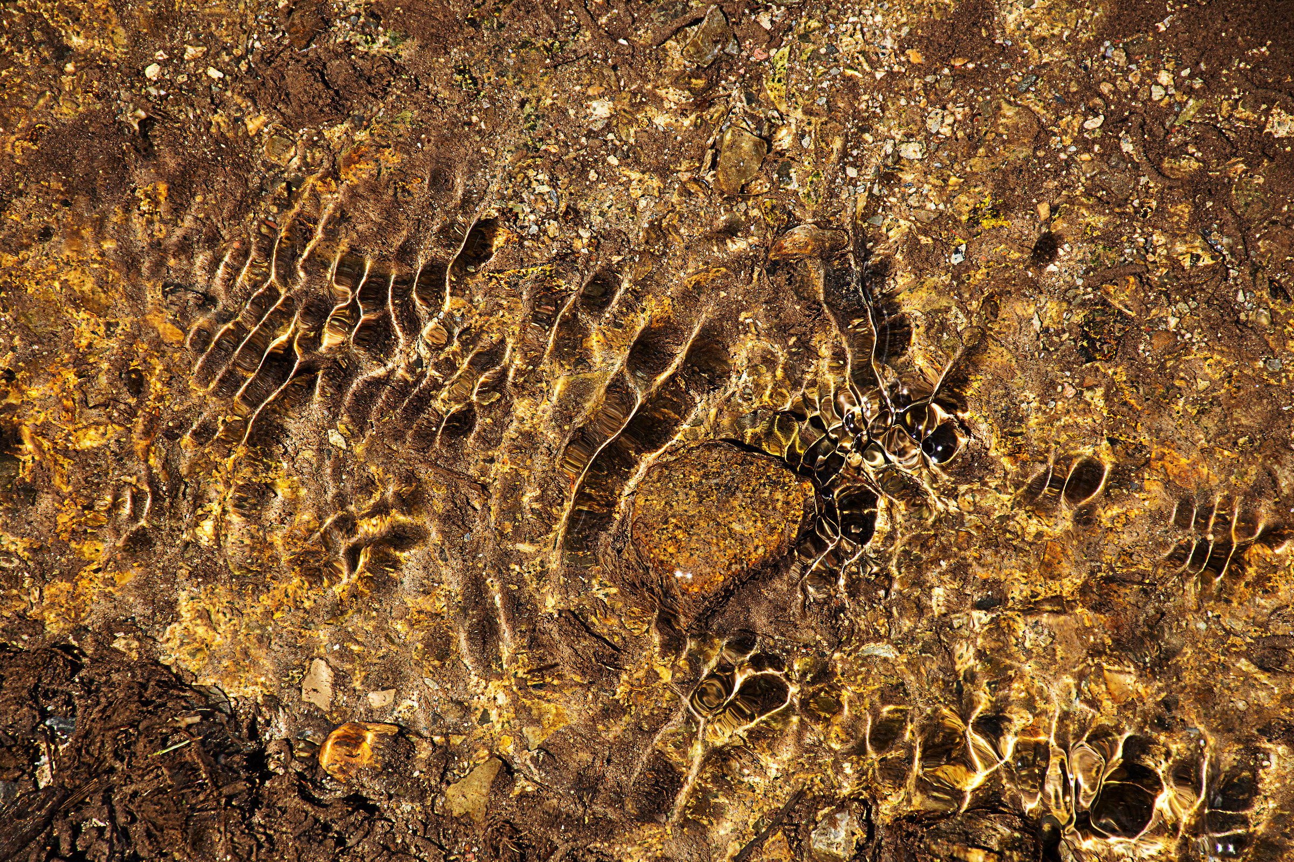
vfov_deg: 6.5
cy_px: 431
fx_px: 7548
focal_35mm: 210
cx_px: 647
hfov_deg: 9.8
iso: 250
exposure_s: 1/400
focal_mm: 140
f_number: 8
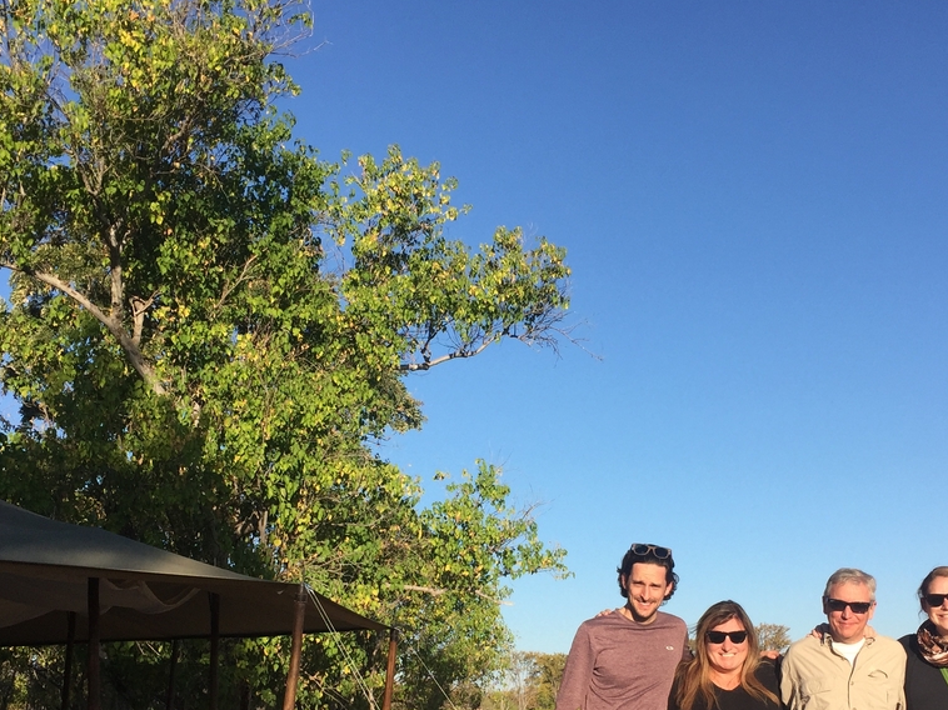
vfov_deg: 29.1
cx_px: 528
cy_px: 554
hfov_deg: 38.9
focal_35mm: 49
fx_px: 1341
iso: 32
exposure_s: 1/1464
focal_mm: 4.15
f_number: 2.2
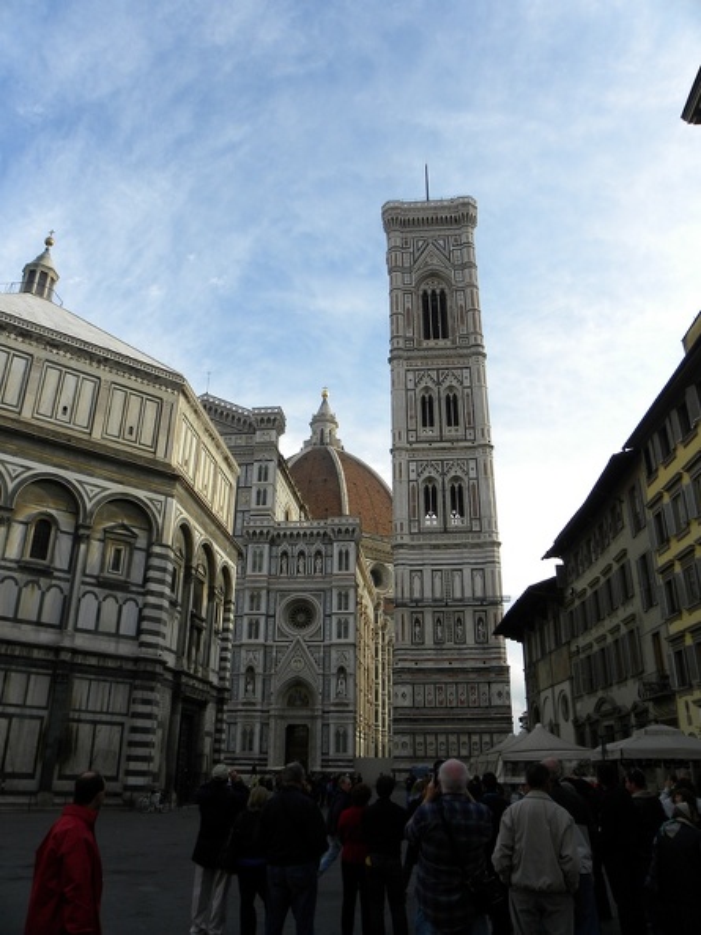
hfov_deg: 53.0
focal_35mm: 26
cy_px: 468
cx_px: 350
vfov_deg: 67.3
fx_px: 703
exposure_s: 1/231
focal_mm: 4.6
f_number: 5.6
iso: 64
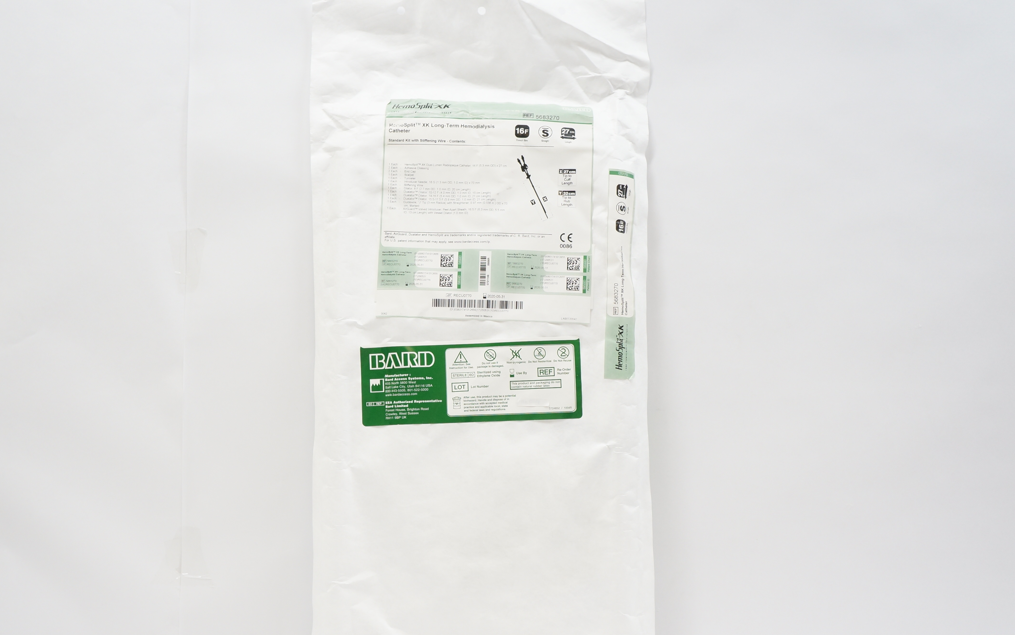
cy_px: 360
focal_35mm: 39
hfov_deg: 50.4
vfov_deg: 32.7
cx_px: 478
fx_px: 1079
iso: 400
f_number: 5
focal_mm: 22
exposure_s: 1/80
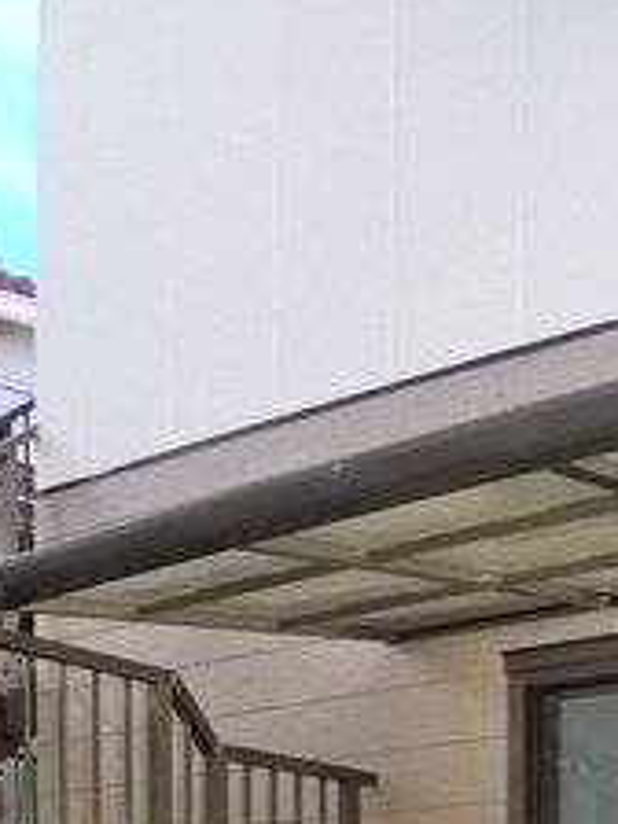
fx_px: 1785
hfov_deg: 18.7
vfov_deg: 22.4
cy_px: 1155
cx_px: 708
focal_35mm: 75
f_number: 2.8
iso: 400
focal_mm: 5.1
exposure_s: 1/400
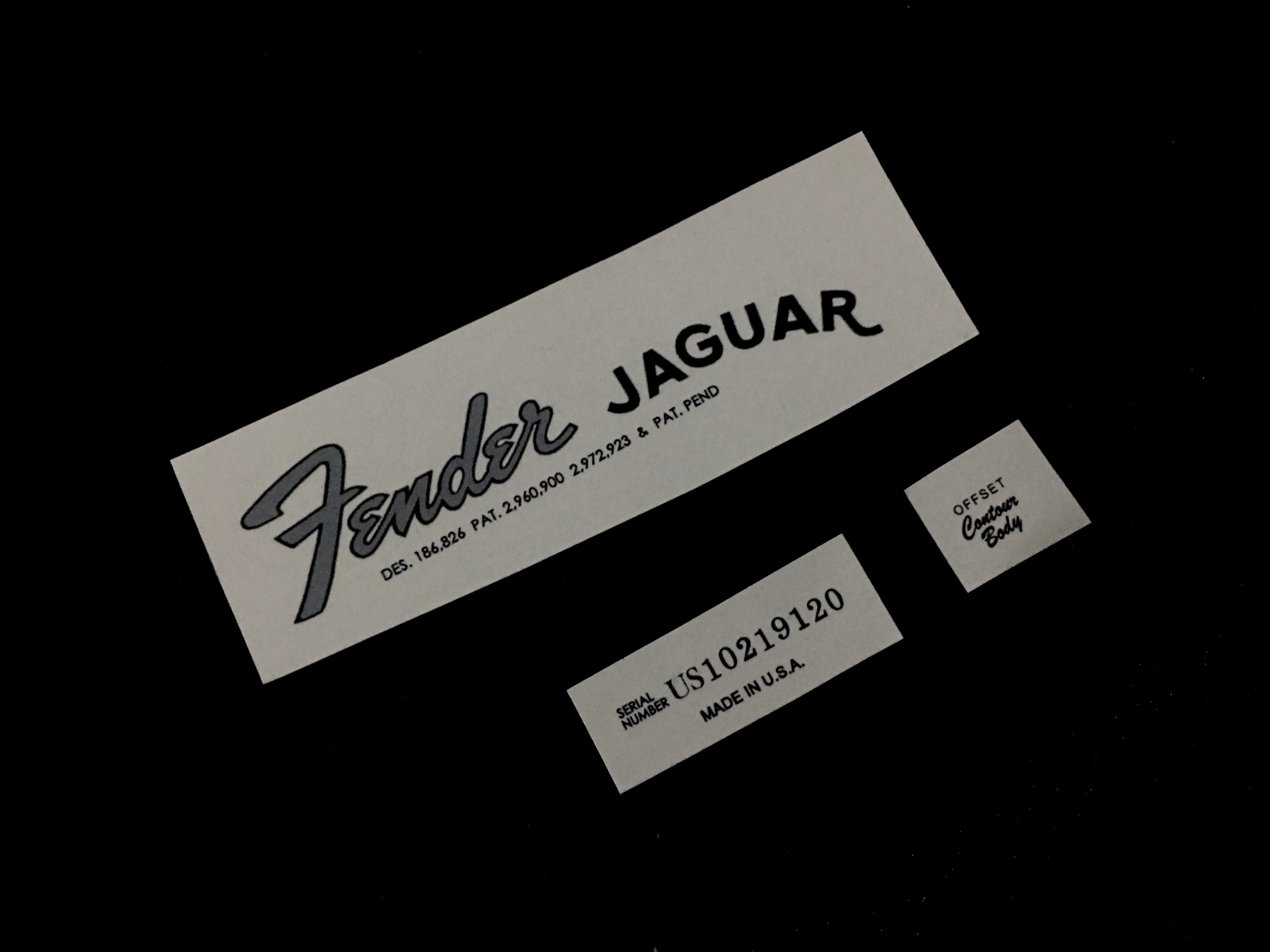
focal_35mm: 29
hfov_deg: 61.7
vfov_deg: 48.2
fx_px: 1064
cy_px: 476
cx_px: 635
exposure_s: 1/8
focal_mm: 4.15
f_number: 2.2
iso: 125
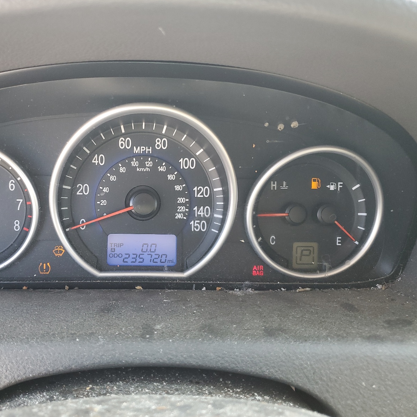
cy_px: 208
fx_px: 422
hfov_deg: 51.7
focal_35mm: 31
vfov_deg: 52.5
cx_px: 144
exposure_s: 1/120
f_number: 1.5
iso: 82
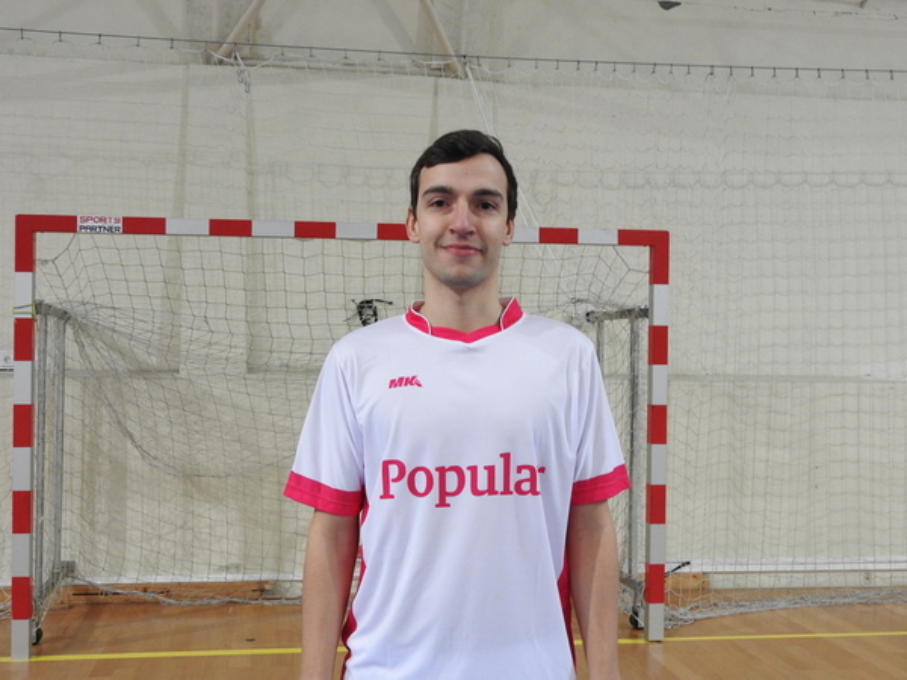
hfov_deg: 42.1
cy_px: 340
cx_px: 454
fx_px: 1179
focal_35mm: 45
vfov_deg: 32.2
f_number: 4
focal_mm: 8.1
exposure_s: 1/15
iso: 400
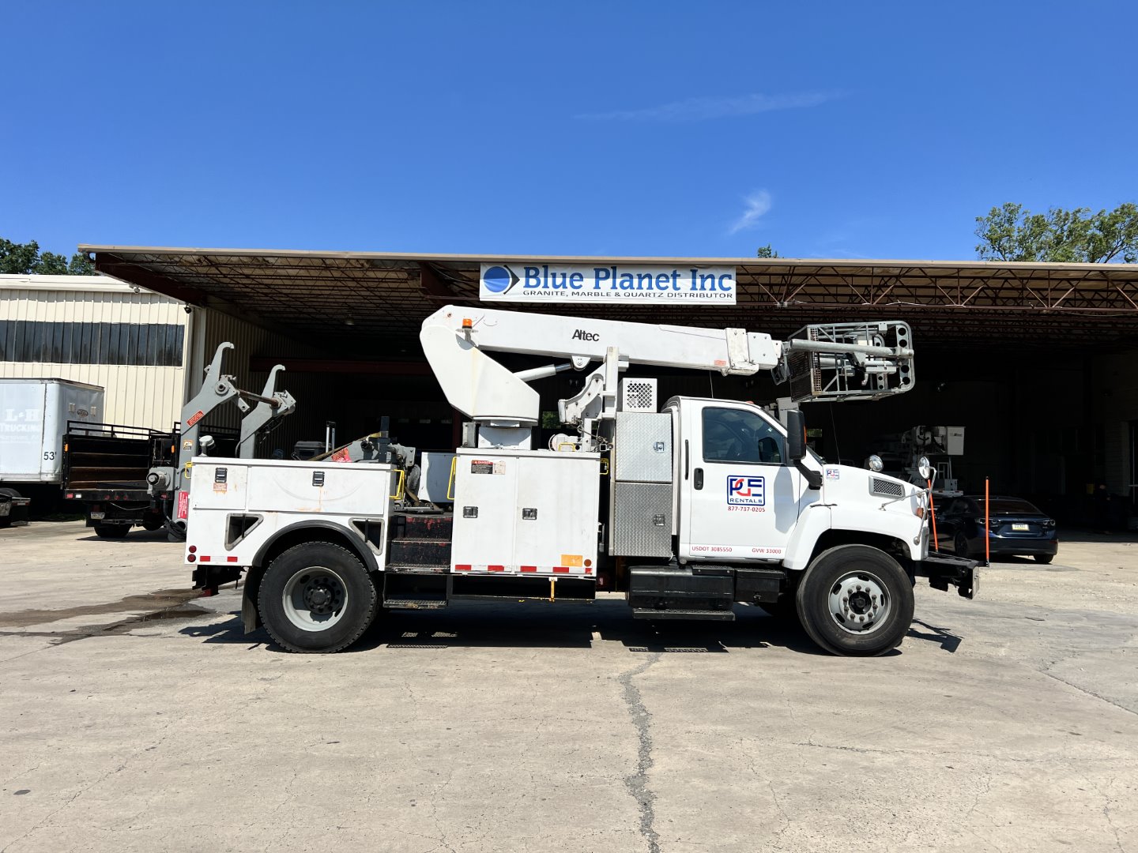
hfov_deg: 67.3
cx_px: 569
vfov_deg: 53.1
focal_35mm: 26
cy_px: 426
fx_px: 855
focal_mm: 5.7
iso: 50
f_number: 1.5
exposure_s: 1/7463
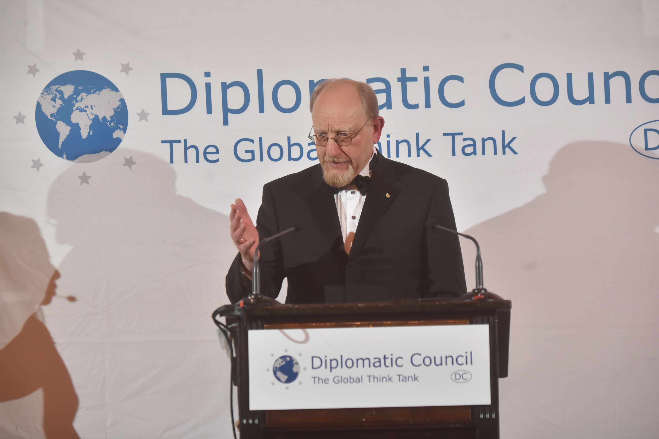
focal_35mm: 220
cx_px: 330
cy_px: 220
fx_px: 4027
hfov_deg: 9.4
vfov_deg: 6.2
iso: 3200
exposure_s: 1/200
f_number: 5.6
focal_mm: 220
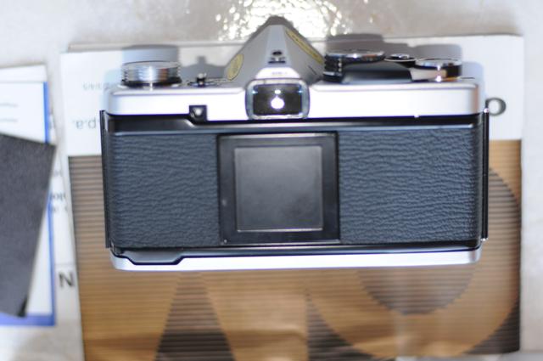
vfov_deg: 18.1
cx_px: 272
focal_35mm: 75
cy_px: 180
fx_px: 1130
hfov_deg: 27.0
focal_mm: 50
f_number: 2
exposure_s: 1/125
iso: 400
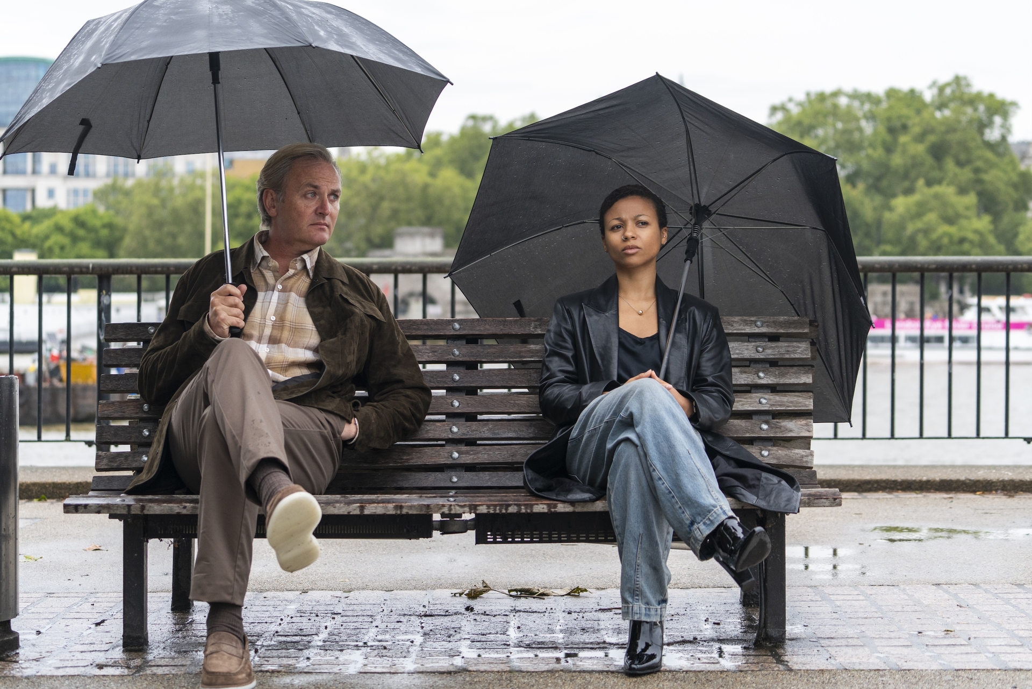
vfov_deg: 18.2
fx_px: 2150
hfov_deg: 27.0
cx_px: 516
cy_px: 344
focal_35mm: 75
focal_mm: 75
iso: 800
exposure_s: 1/500
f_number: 4
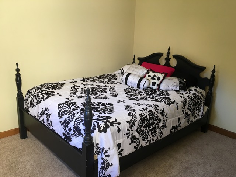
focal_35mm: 29
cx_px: 118
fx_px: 198
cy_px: 88
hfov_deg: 61.7
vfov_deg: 48.2
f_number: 2.2
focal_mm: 4.15
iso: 32
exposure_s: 1/30
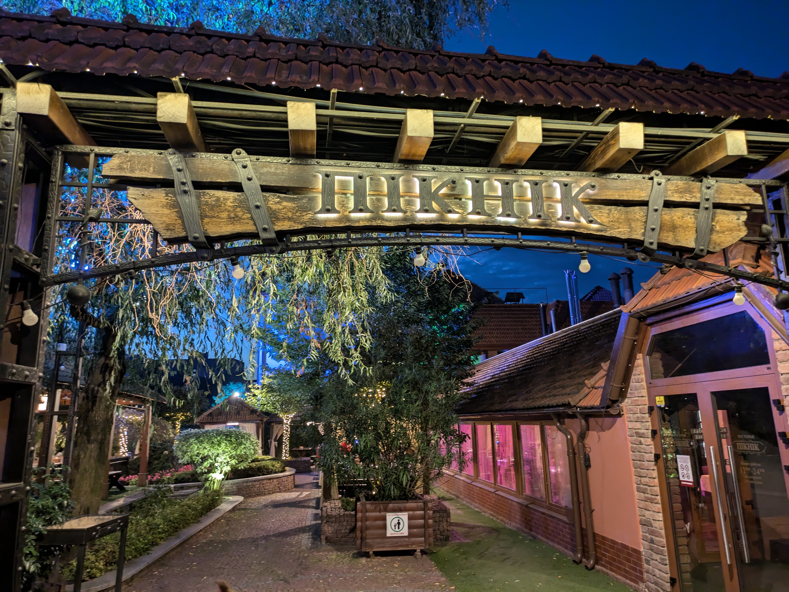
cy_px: 296
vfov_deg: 54.9
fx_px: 570
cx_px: 394
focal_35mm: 25
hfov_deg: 69.4
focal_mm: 5.43
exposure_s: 1/16.7
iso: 459
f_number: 1.89
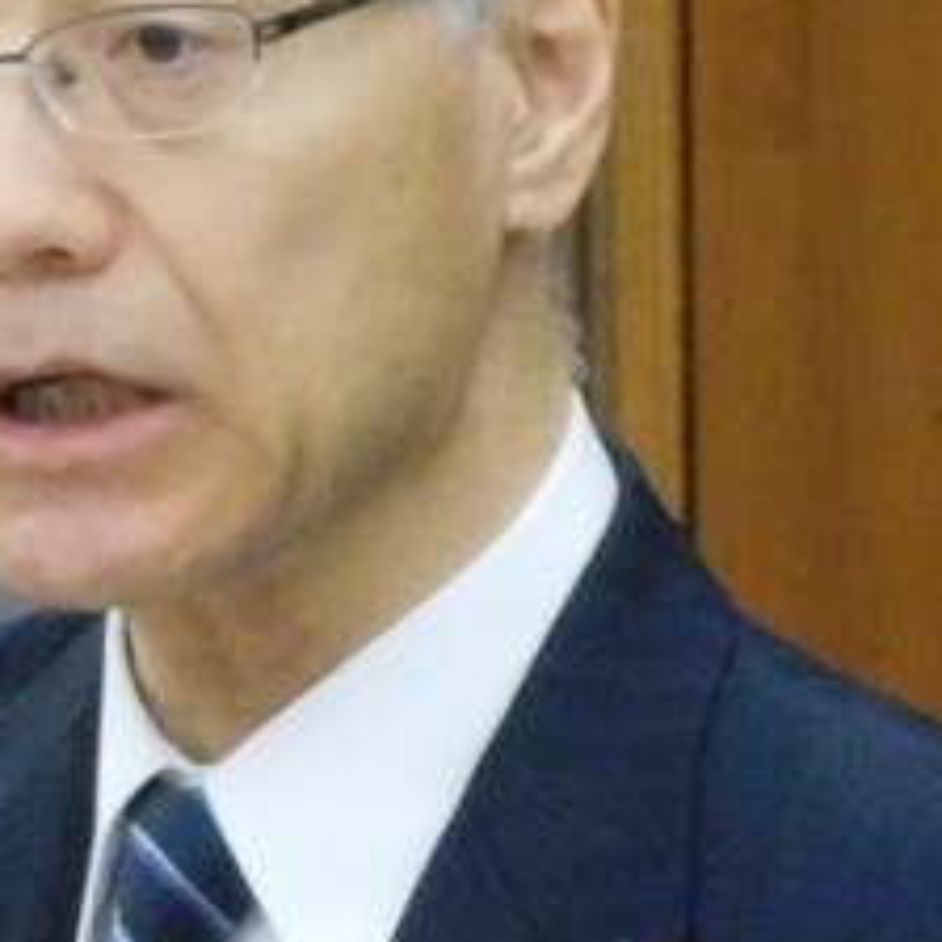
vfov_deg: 0.9
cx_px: 168
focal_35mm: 2016
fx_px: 62068
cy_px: 971
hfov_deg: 0.9
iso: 1600
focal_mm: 90
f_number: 6.5
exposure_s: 1/125
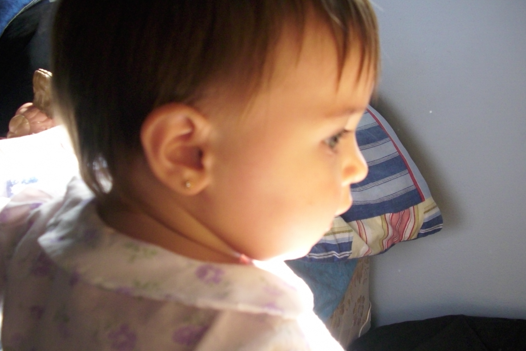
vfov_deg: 35.9
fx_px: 541
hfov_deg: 51.9
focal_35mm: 37
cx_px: 267
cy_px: 181
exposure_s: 1/60
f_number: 2.8
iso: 200
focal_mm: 6.2
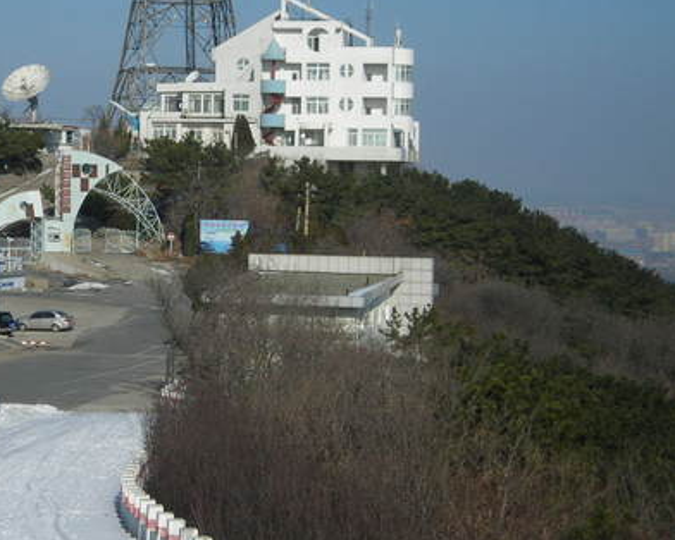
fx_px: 2299
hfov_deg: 16.6
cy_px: 217
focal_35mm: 115
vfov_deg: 13.4
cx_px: 167
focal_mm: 12.7
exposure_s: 1/179
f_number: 8.4
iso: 50
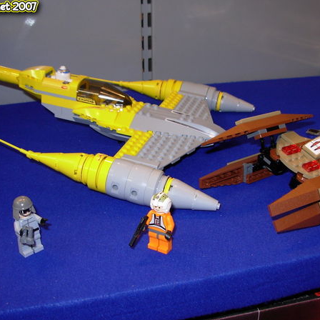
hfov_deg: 37.5
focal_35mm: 45
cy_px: 160
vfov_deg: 37.6
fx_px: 471
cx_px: 148
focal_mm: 6.3
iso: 50
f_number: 2.9
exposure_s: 1/32
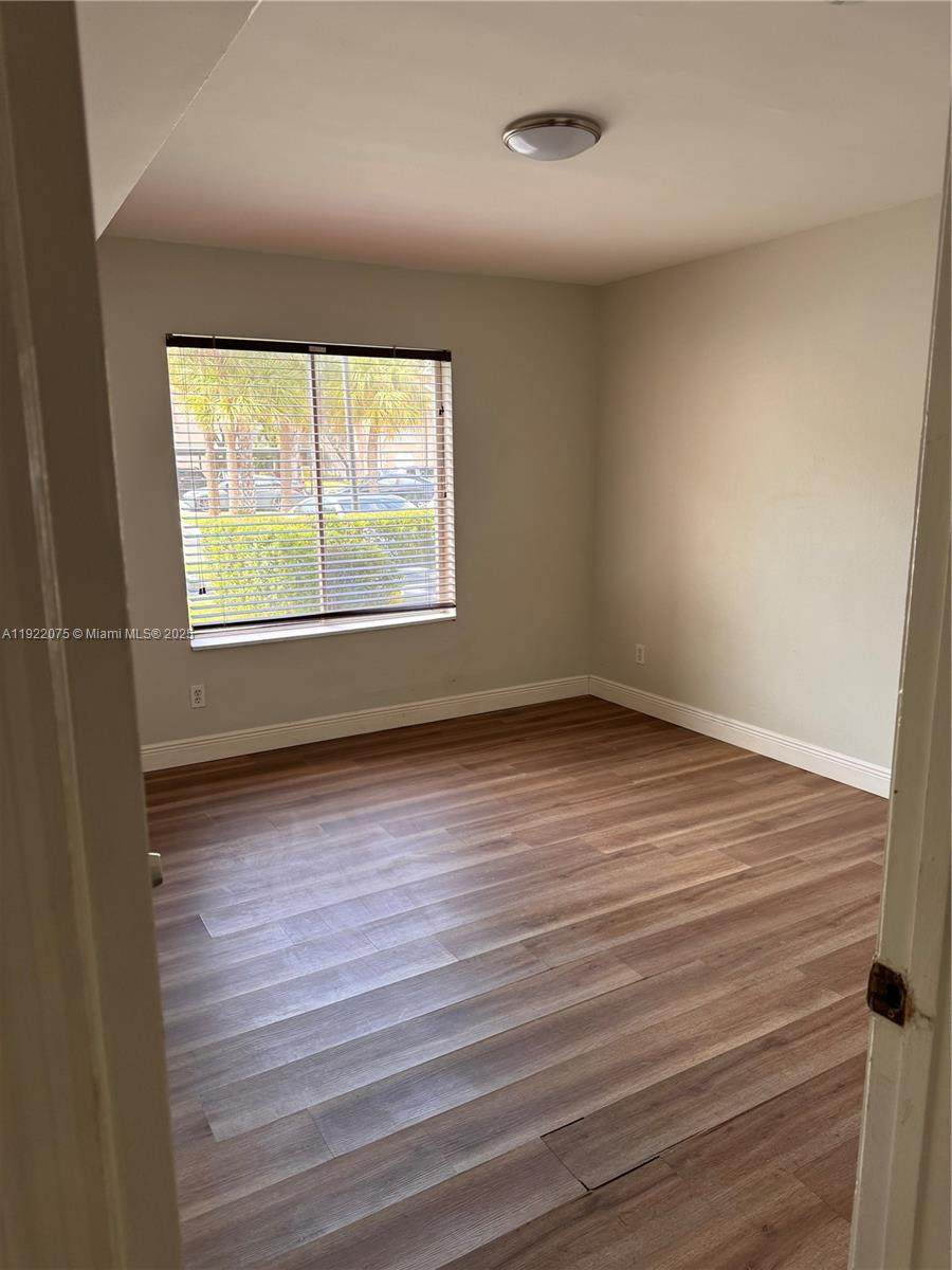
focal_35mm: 24
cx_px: 476
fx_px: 880
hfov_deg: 56.8
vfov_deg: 71.6
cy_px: 635
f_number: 1.78
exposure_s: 1/120
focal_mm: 6.76
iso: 125
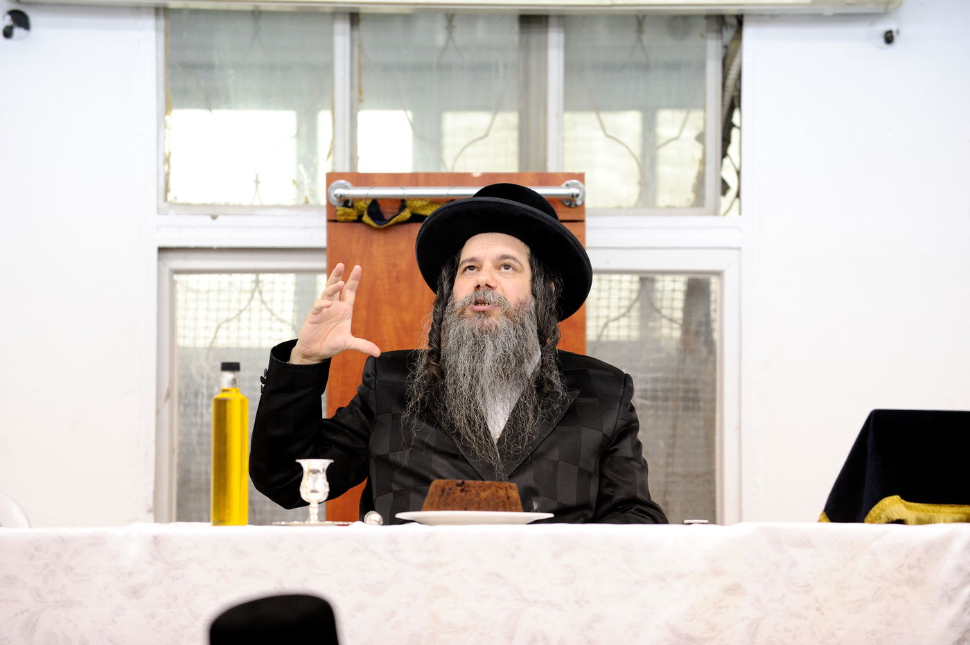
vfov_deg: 6.9
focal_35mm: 200
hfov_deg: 10.3
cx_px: 485
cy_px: 322
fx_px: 5384
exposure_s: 1/200
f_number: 3.2
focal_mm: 200
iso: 1600
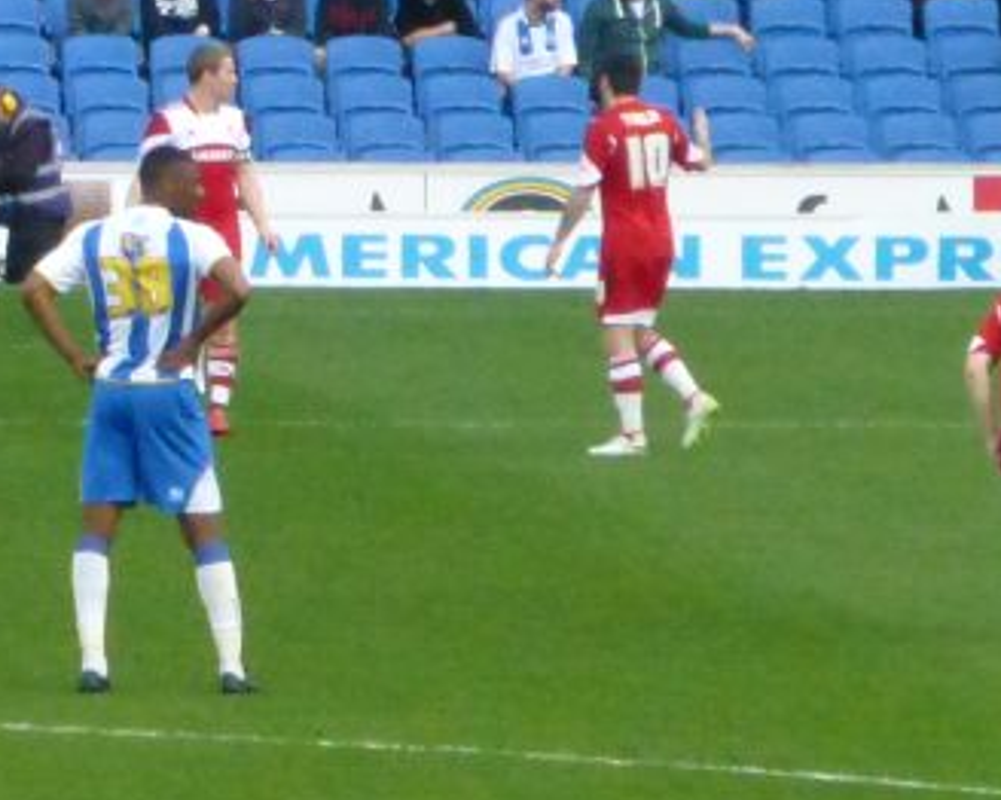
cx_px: -821
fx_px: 24456
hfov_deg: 2.3
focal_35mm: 826
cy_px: -6
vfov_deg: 1.9
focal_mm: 41.3
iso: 1600
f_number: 5.6
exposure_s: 1/1300
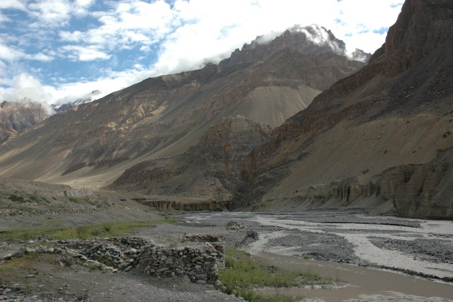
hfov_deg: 57.2
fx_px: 415
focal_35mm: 33
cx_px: 226
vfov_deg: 40.0
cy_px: 151
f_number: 8
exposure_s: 1/250
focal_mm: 22
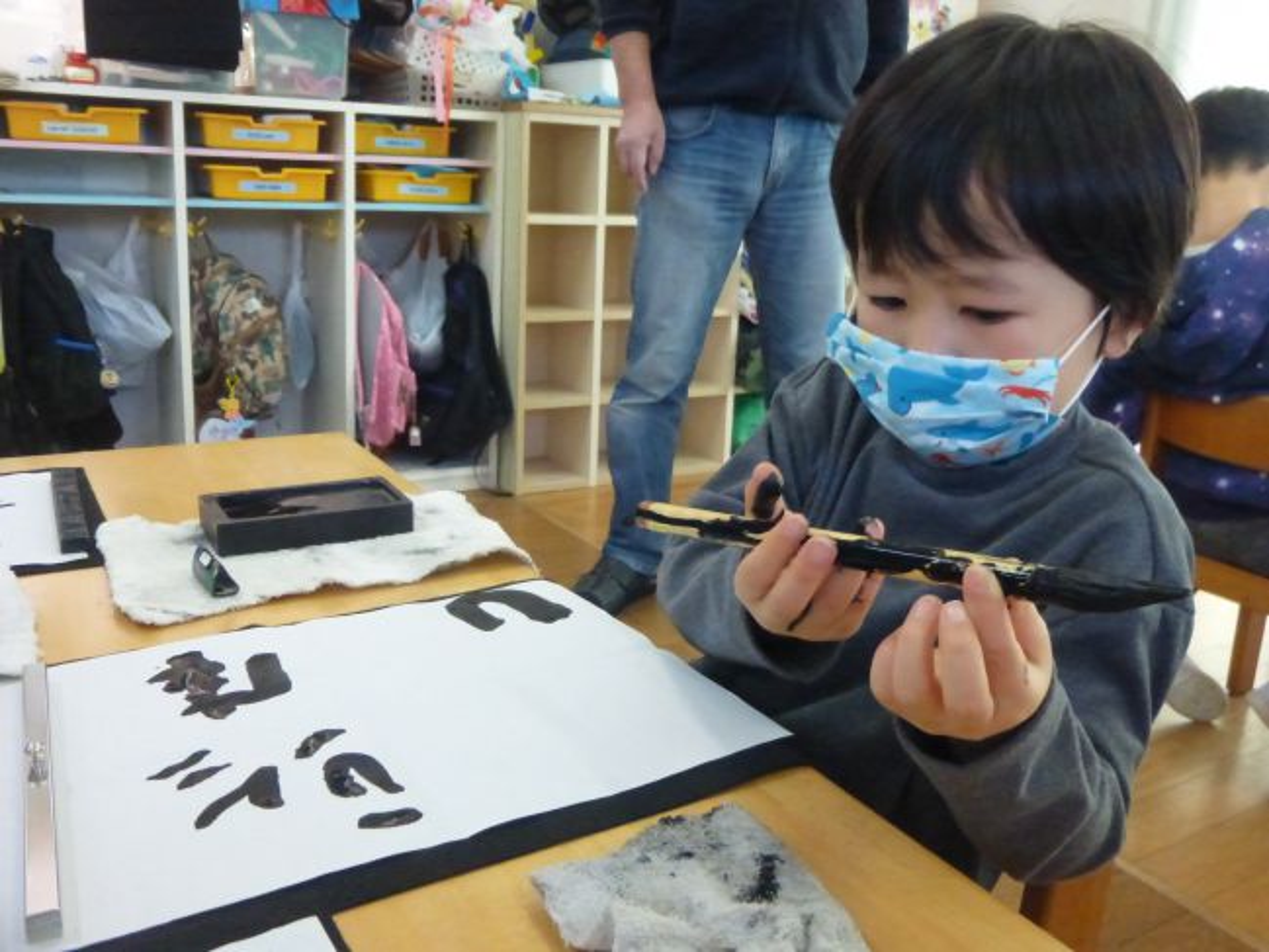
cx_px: 634
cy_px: 476
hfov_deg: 56.8
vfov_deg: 44.2
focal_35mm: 32
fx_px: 1173
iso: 1600
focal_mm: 5.6
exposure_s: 1/160
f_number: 3.4
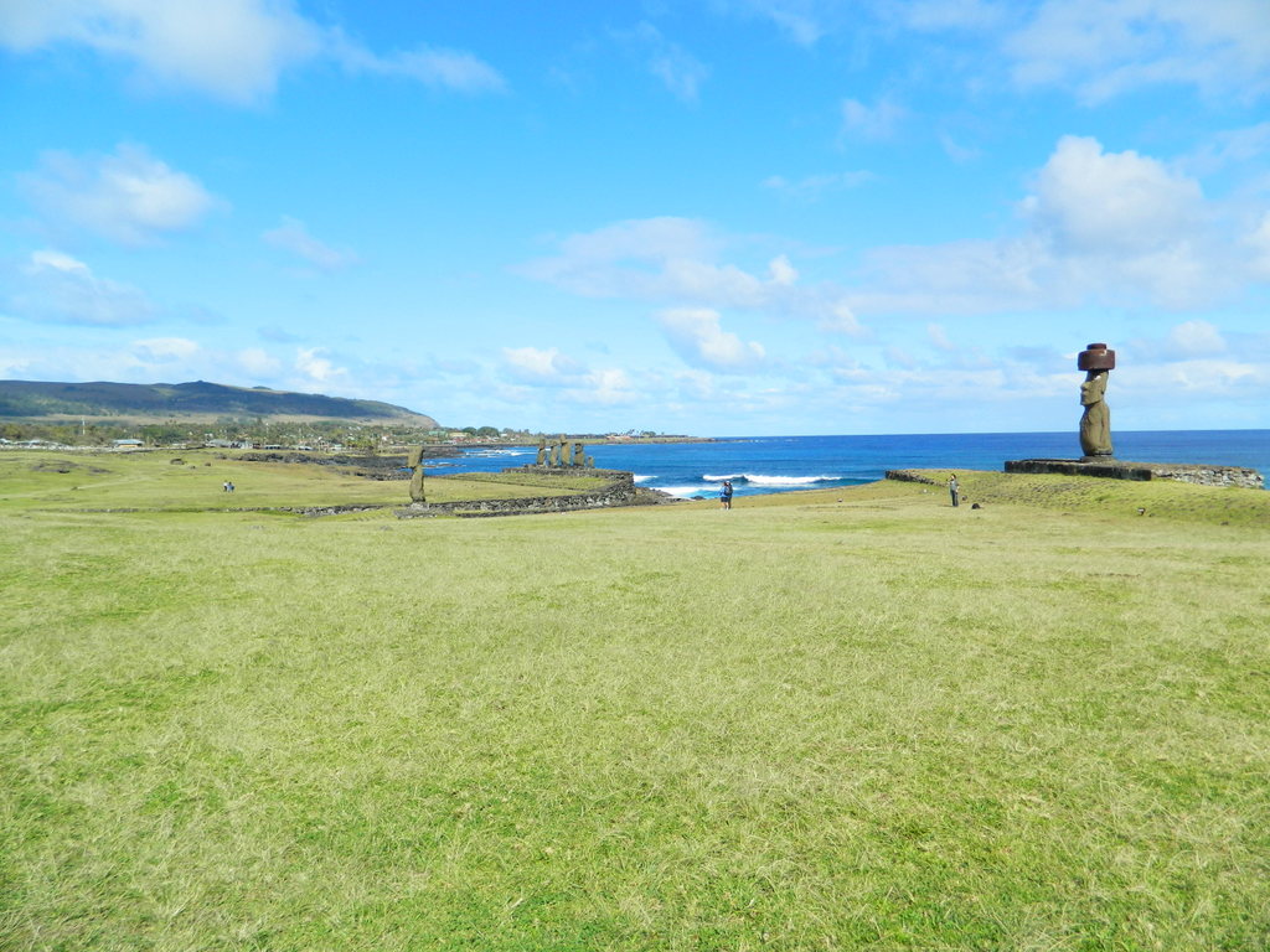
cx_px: 635
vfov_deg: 54.9
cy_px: 476
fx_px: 917
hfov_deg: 69.4
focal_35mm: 25
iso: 80
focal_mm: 4.5
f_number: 8.7
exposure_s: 1/160
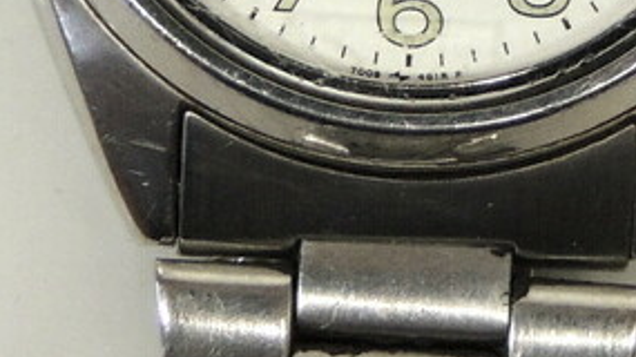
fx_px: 7417
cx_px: 388
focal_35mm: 440
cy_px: -210
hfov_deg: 4.9
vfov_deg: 2.8
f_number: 4.1
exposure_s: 1/25
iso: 400
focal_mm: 16
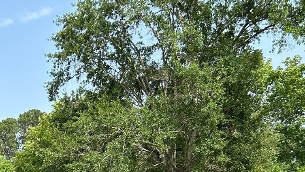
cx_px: 37
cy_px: 299
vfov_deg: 14.1
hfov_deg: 26.7
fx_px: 623
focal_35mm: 77
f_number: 1.5
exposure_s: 1/1488
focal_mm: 5.7
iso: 50
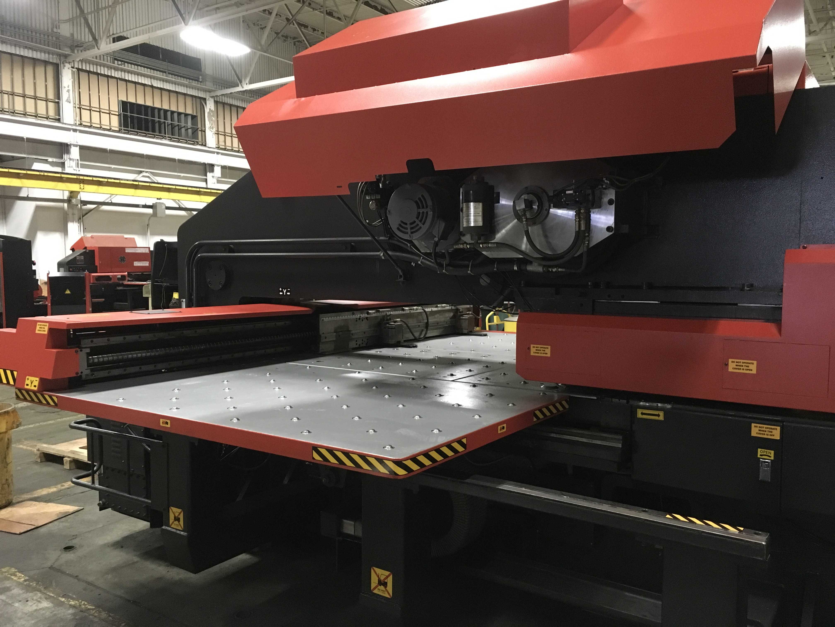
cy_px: 314
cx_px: 418
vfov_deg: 48.2
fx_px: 700
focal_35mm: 29
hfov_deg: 61.7
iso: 250
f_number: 2.2
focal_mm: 4.15
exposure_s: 1/15
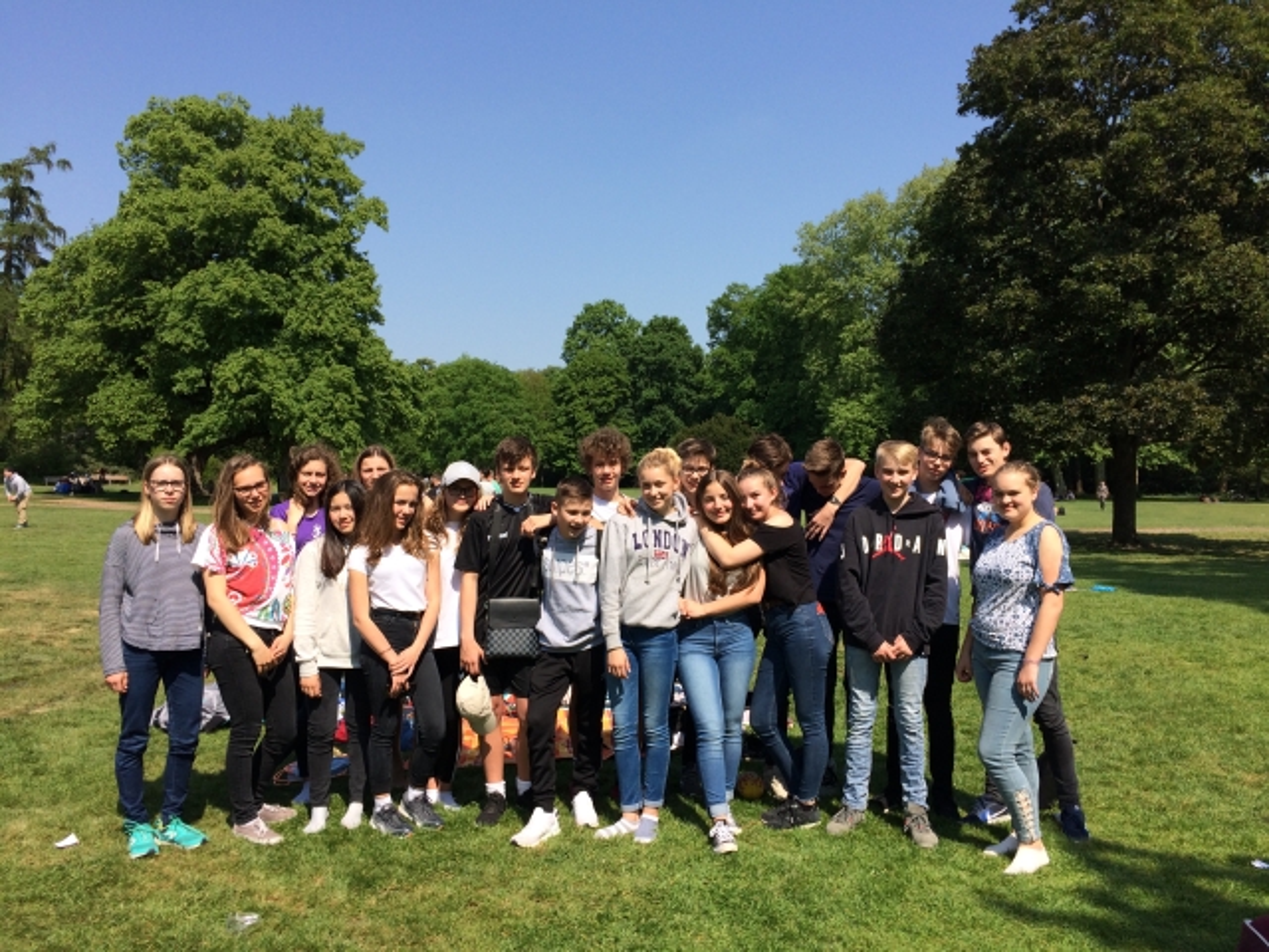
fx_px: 1063
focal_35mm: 29
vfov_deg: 48.2
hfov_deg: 61.7
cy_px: 476
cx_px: 634
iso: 32
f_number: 2.2
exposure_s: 1/1709
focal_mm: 4.15
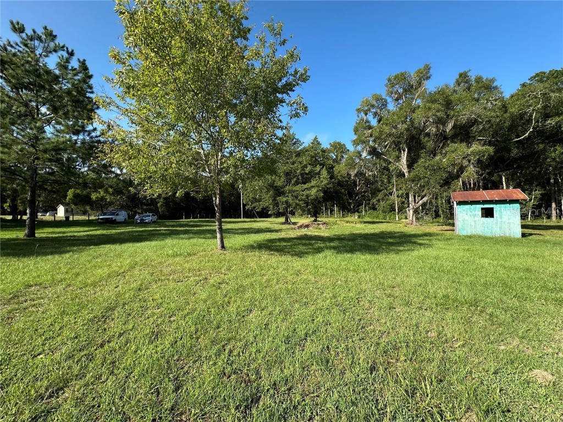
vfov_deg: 85.7
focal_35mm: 14
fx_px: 228
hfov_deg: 102.1
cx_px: 282
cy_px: 211
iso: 40
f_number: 2.2
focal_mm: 2.22
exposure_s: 1/703
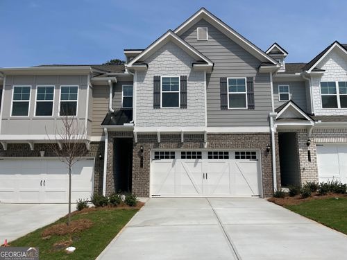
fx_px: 261
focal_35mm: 26
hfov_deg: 67.3
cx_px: 174
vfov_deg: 53.1
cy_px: 130
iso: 50
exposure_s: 1/9174
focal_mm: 5.1
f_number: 1.6
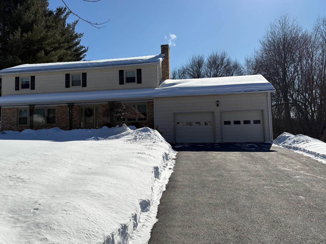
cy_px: 102
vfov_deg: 42.8
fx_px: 311
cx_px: 130
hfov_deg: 54.9
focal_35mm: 33
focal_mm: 5.96
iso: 50
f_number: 1.6
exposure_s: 1/10101
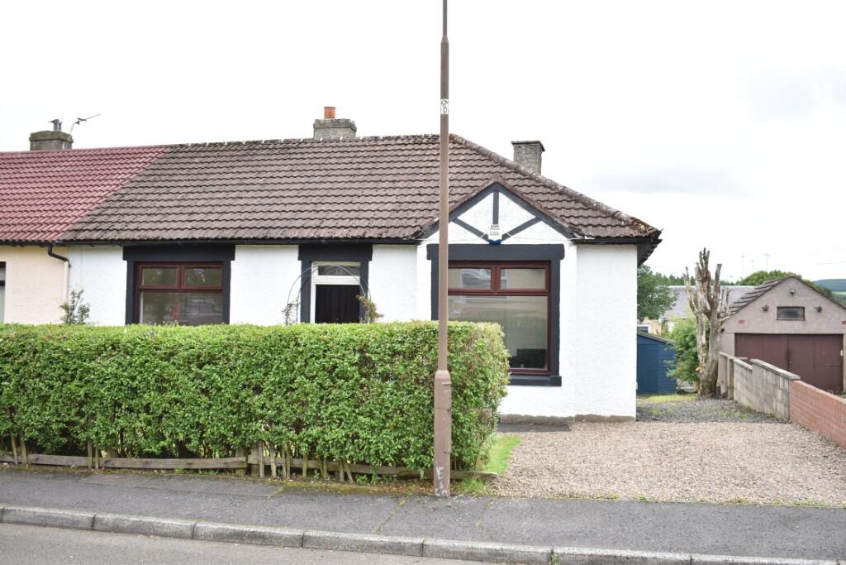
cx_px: 423
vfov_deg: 40.0
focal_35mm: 33
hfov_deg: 57.2
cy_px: 282
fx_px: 776
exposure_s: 1/200
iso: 100
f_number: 4.5
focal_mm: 22
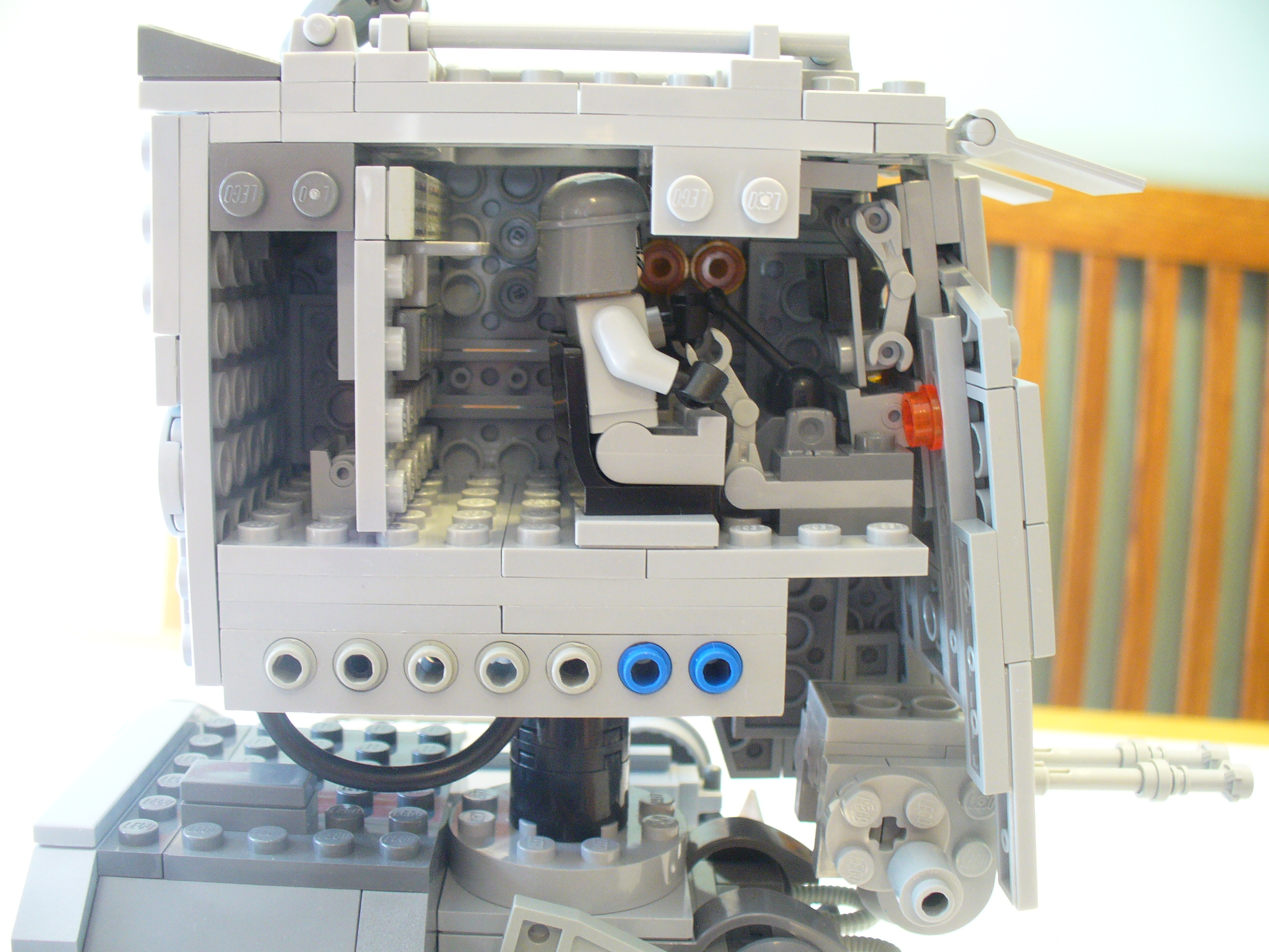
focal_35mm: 37
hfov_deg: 50.1
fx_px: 1356
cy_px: 476
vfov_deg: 38.7
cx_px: 634
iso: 150
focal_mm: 6.1
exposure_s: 1/10
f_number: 2.8
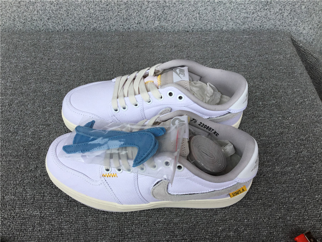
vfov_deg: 45.4
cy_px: 121
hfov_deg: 58.4
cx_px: 161
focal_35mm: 31
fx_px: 288
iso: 25
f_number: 2.4
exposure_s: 1/578
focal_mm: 3.3
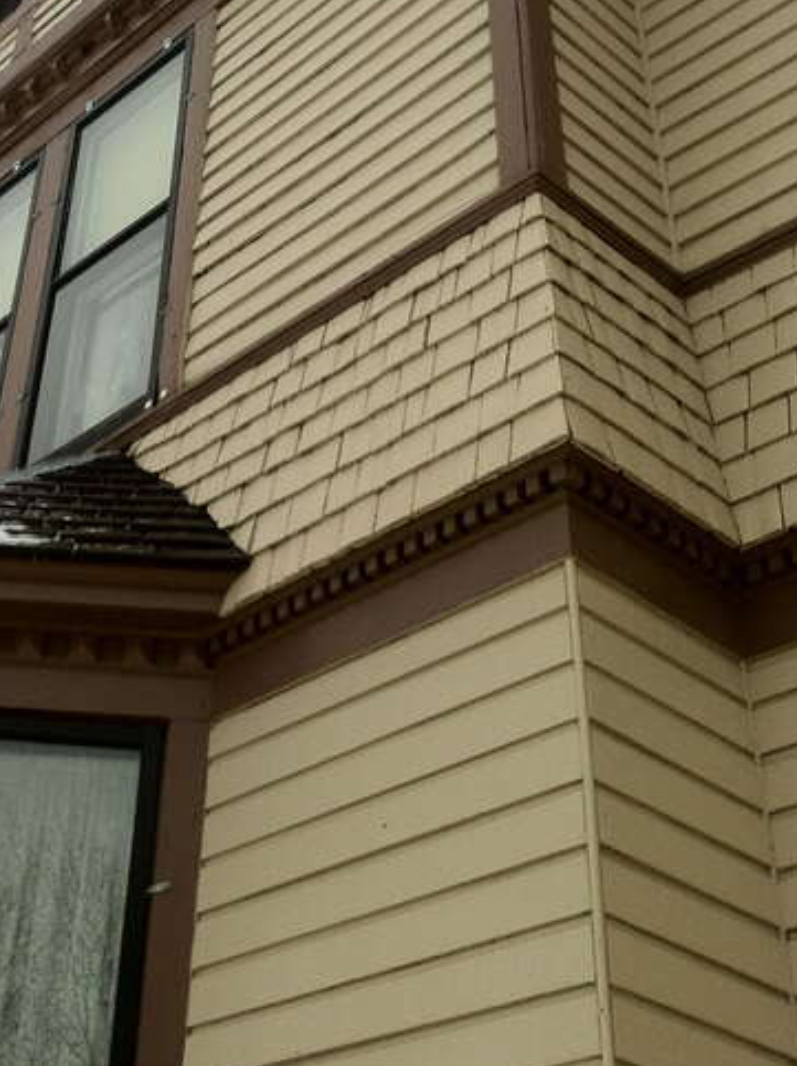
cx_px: 216
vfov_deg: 32.4
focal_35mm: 58
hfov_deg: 24.9
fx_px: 1784
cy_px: 214
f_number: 2.8
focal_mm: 3.85
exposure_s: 1/773
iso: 80
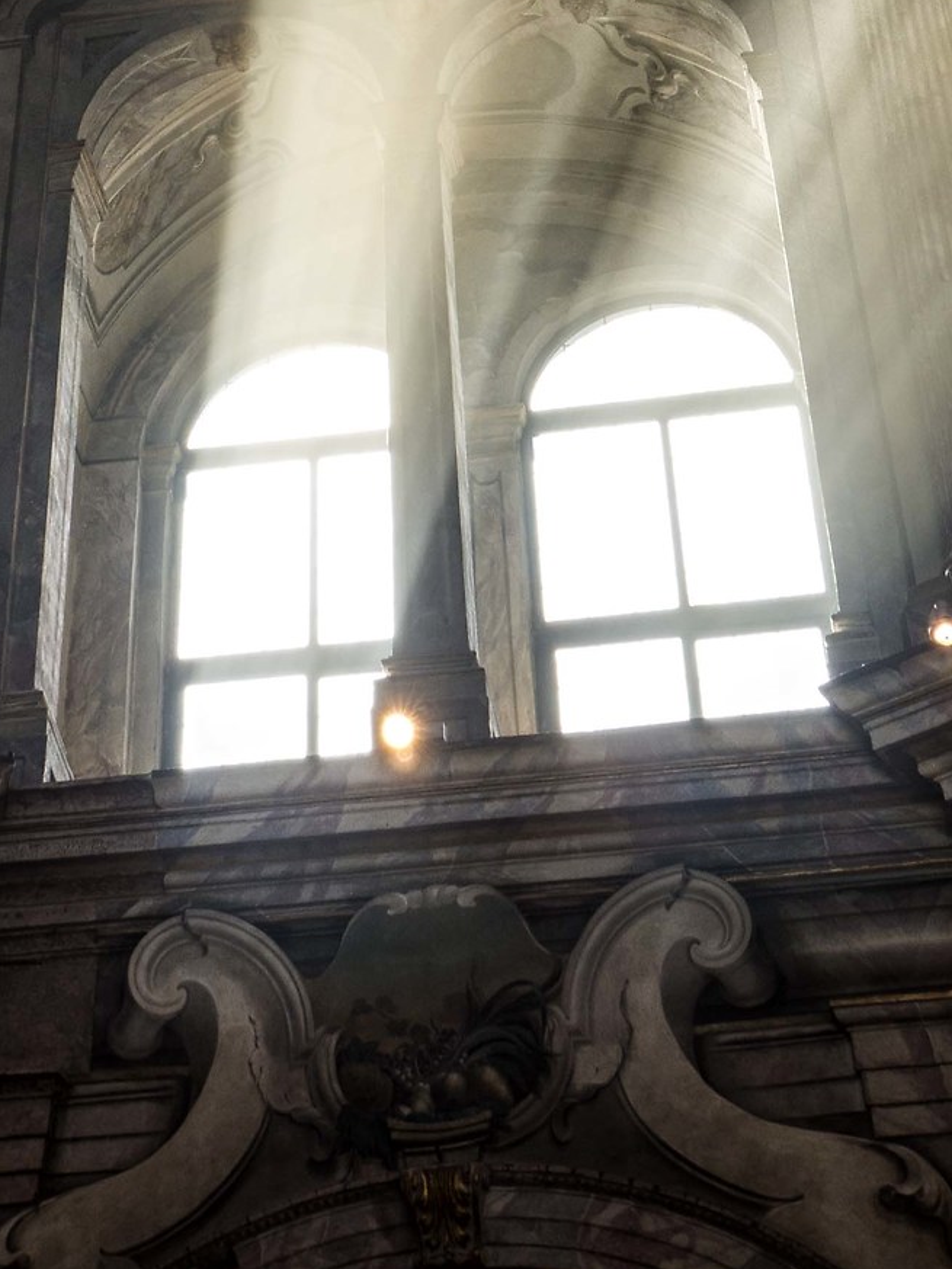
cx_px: 192
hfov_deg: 16.7
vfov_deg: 20.1
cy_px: -456
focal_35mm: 88
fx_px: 3226
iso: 200
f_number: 9
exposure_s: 1/5
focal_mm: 16
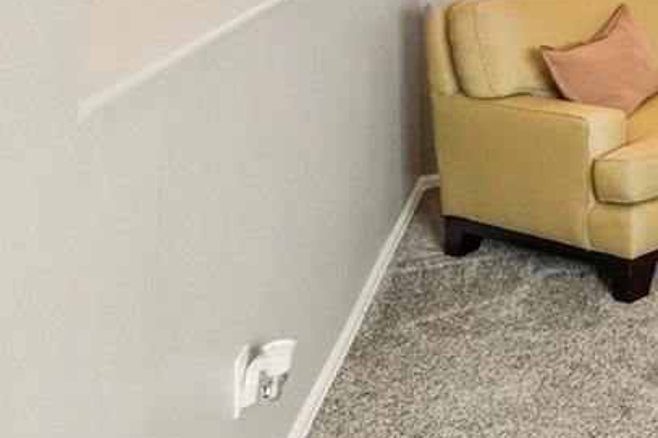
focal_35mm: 55
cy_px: -154
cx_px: 1203
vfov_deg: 21.8
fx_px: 1005
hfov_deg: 21.7
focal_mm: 14
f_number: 8
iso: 800
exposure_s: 1/6
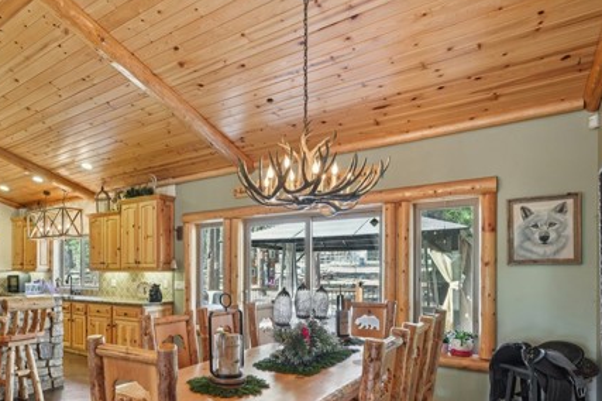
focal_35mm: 24
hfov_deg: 71.9
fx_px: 401
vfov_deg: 51.9
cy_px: 274
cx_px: 207
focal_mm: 16
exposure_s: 1/3.33
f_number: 8
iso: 400
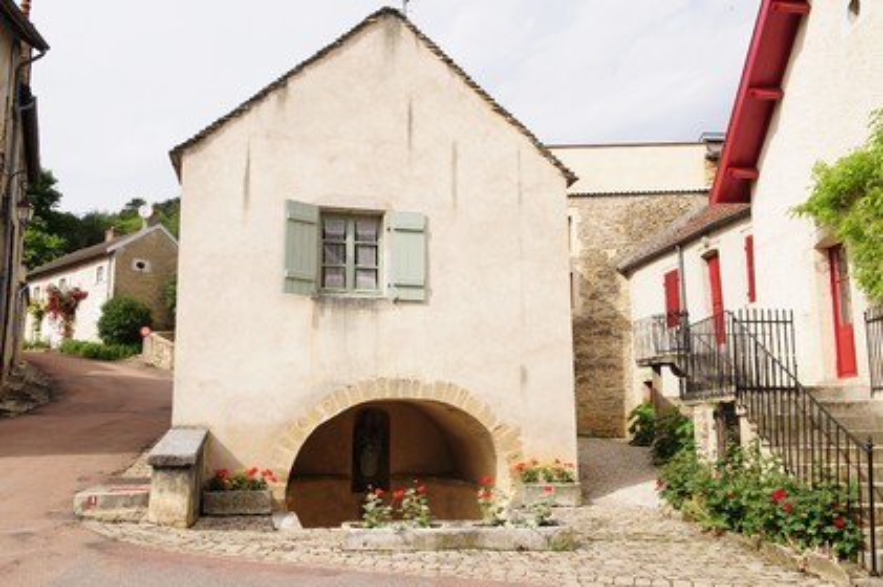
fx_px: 833
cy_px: 294
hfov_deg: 55.8
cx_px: 442
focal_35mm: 34
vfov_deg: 38.8
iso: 200
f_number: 16
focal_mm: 34
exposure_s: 1/125
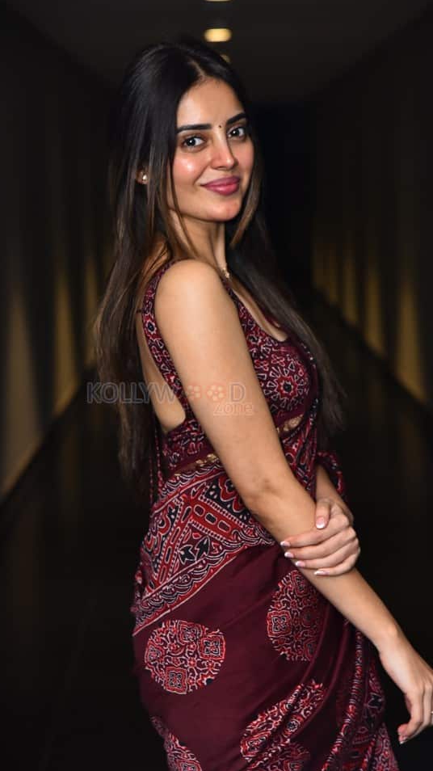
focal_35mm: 116
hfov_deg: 10.4
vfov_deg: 18.5
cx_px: 252
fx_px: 2370
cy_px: 386
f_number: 5
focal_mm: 110
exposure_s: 1/125
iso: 1600
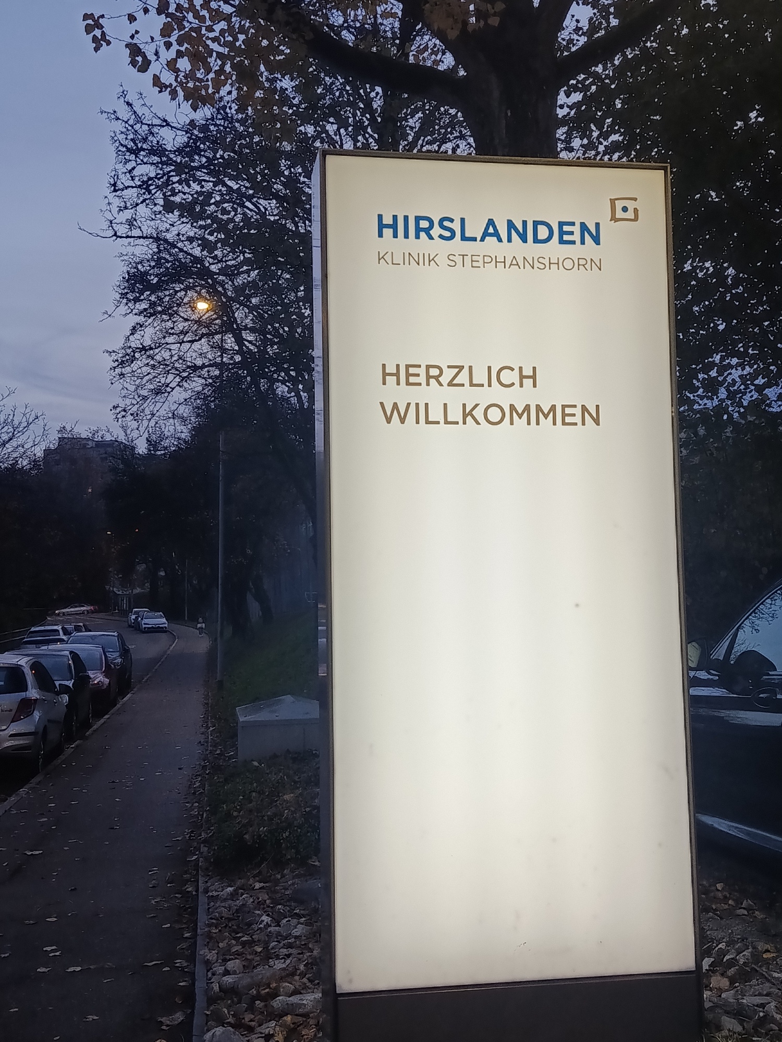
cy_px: 521
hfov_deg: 35.1
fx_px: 1235
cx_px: 391
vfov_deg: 45.8
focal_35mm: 41
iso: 774
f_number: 1.7
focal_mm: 5.24
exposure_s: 1/100
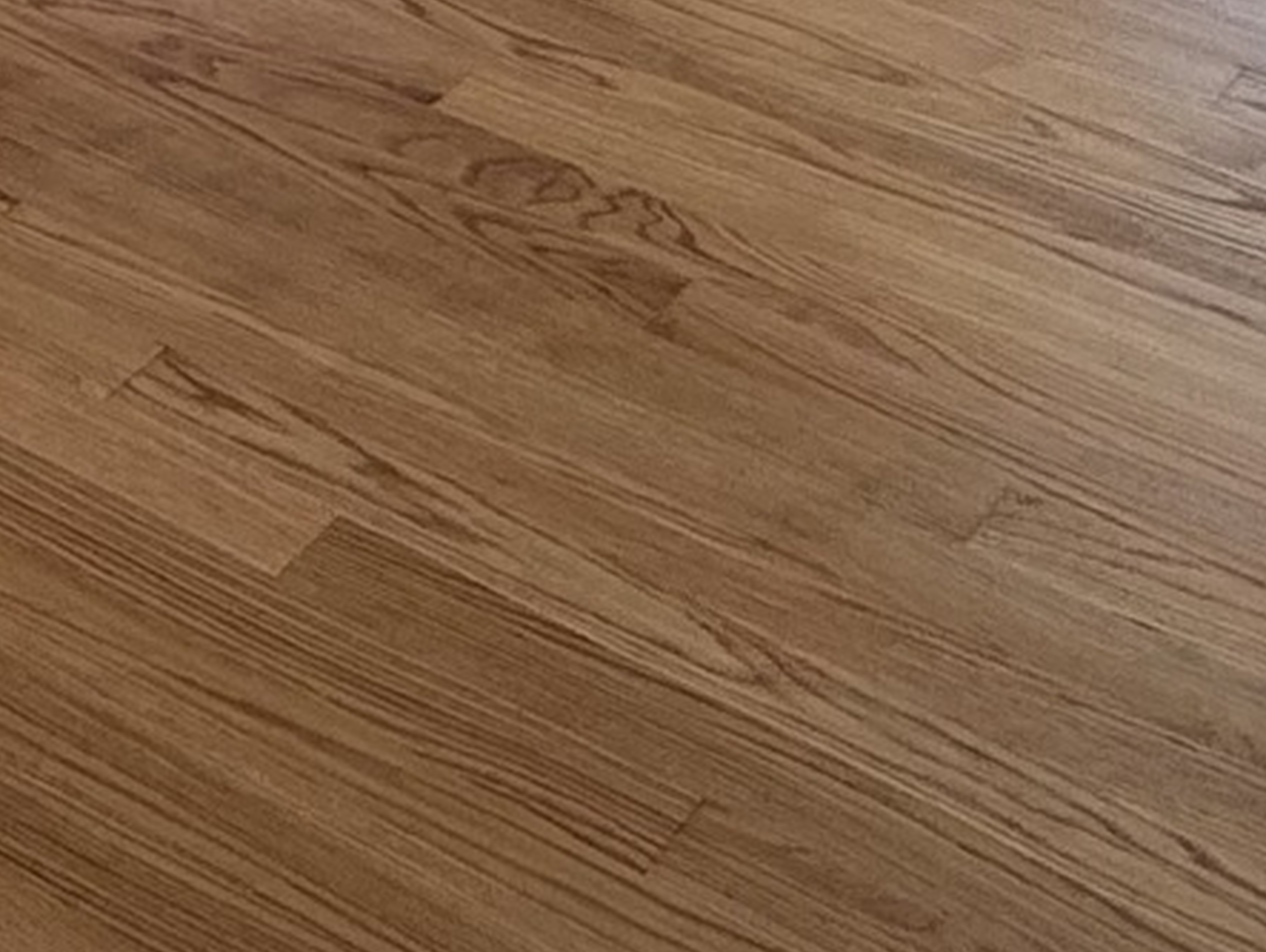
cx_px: -1149
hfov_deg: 16.3
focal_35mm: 97
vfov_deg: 13.3
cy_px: -906
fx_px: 3550
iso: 50
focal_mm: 2.22
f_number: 2.2
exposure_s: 1/99
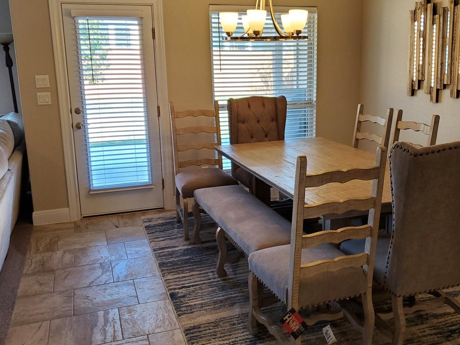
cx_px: 278
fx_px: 492
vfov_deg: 38.7
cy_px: 171
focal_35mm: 37
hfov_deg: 49.8
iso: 160
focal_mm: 4.3
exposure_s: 1/120
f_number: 1.5
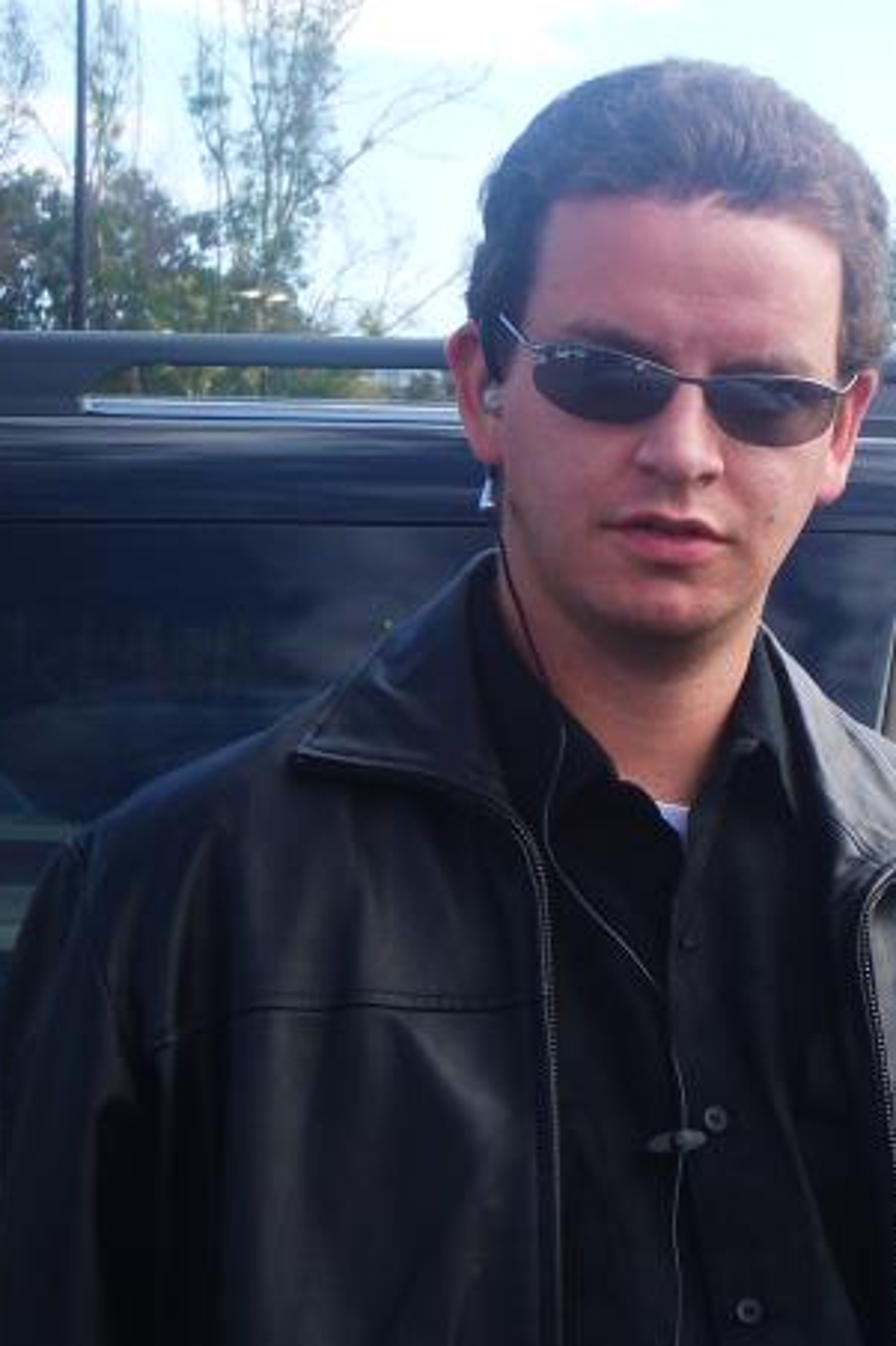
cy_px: 652
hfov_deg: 12.5
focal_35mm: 109
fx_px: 4072
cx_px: 679
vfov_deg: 18.8
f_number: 3.9
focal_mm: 12.2
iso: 80
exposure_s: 1/250
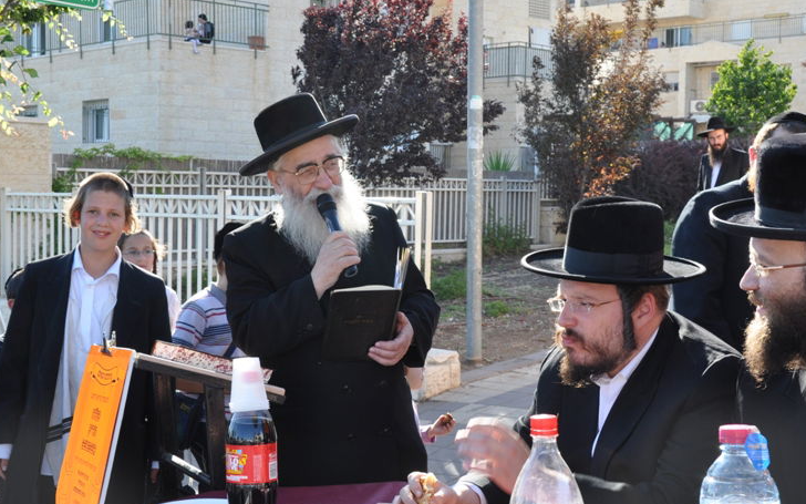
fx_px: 1180
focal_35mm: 54
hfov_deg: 37.7
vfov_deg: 24.1
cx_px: 374
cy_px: 241
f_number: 10
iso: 200
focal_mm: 25
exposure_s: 1/100
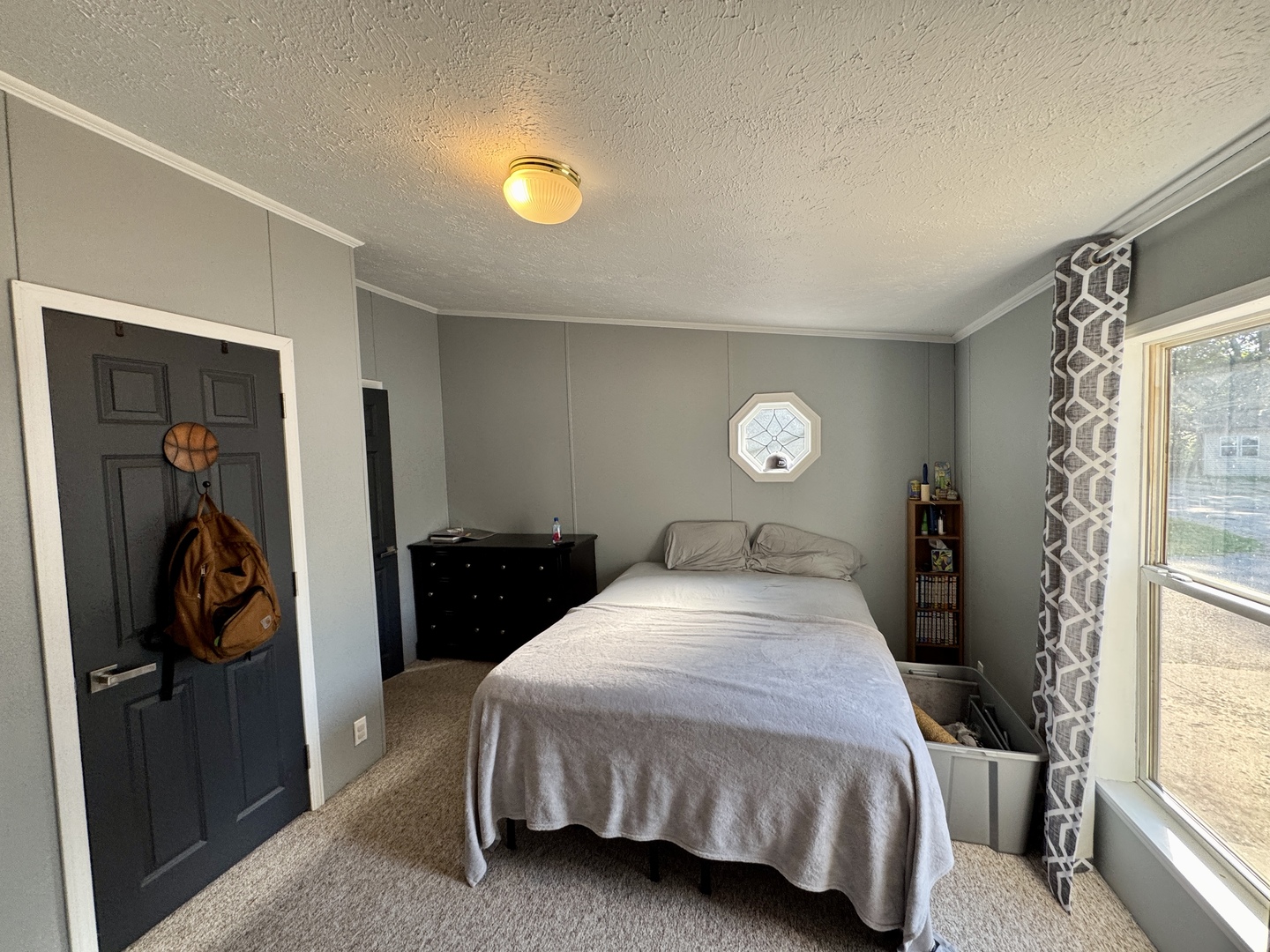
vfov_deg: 85.7
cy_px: 476
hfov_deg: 102.1
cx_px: 635
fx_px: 514
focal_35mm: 14
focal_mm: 2.22
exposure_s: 1/120
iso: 160
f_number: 2.2
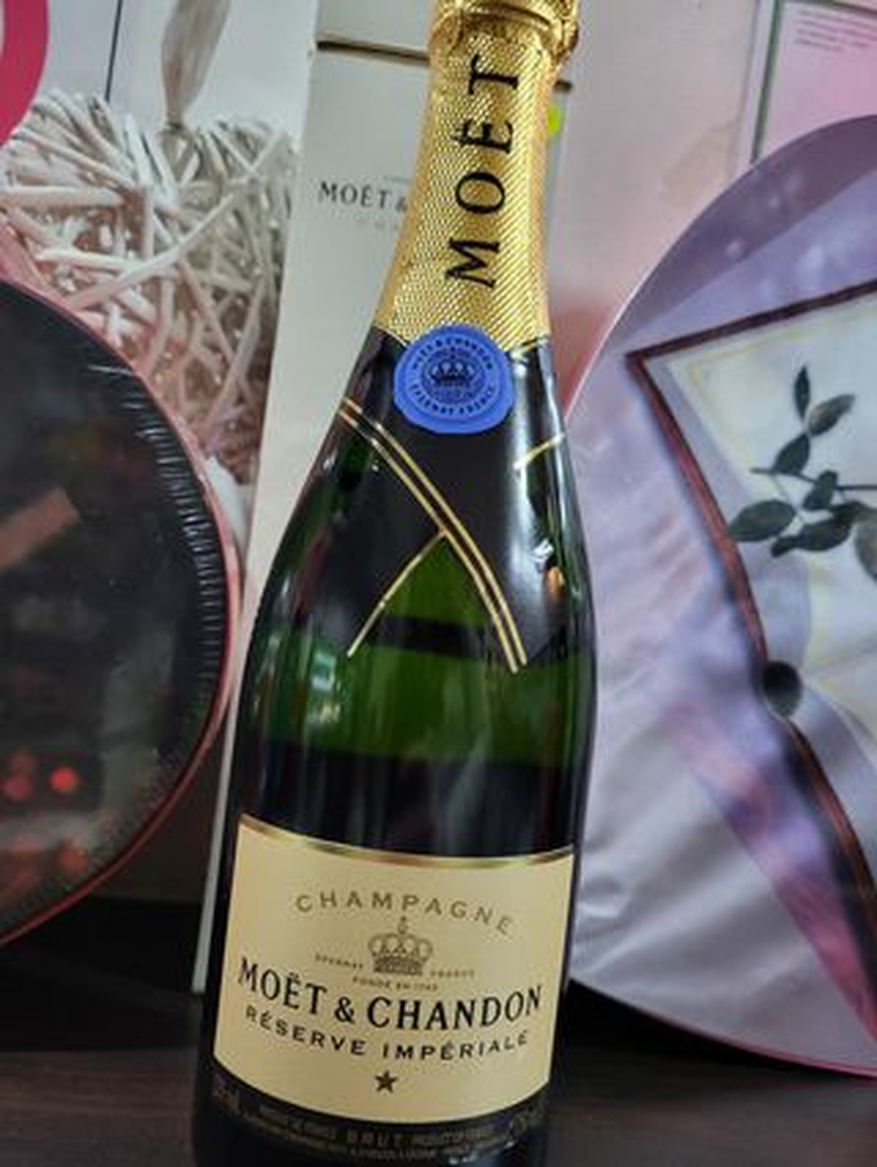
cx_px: 438
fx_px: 877
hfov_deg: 53.1
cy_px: 584
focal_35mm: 26
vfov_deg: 67.3
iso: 320
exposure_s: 1/50
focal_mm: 5.4
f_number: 1.8
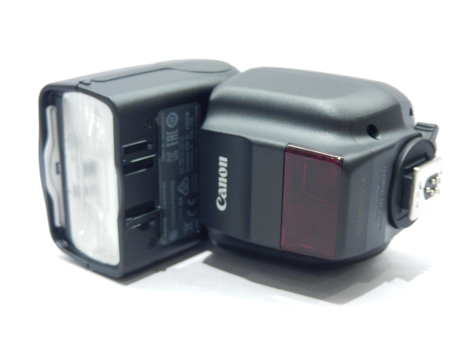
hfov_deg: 42.1
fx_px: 594
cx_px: 228
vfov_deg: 32.2
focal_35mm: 45
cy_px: 172
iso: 280
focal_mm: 8.2
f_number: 4.2
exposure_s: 1/30
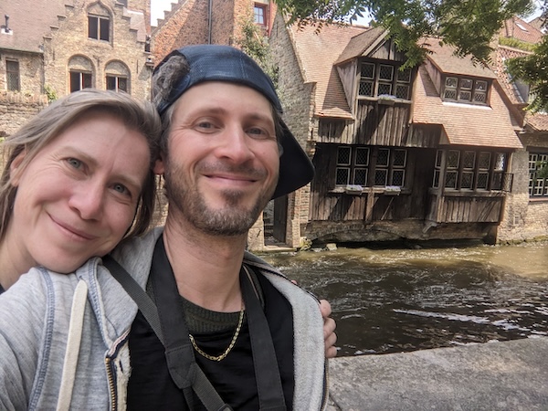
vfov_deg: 56.8
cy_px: 206
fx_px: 380
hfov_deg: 71.6
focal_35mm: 24
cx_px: 274
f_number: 2
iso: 33
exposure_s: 1/419
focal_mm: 2.51
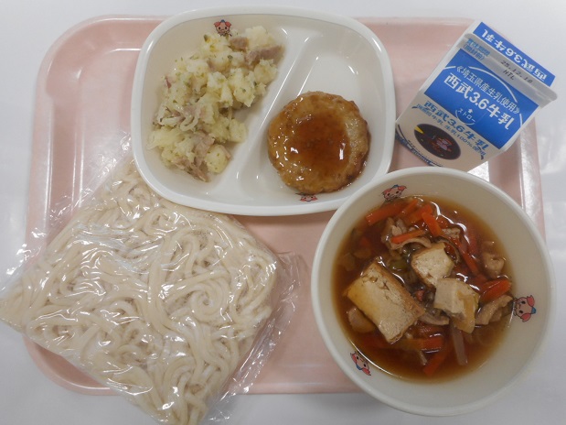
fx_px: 409
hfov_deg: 69.4
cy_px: 212
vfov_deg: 54.9
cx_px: 283
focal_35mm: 25
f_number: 3.7
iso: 160
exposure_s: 1/30
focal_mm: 4.5
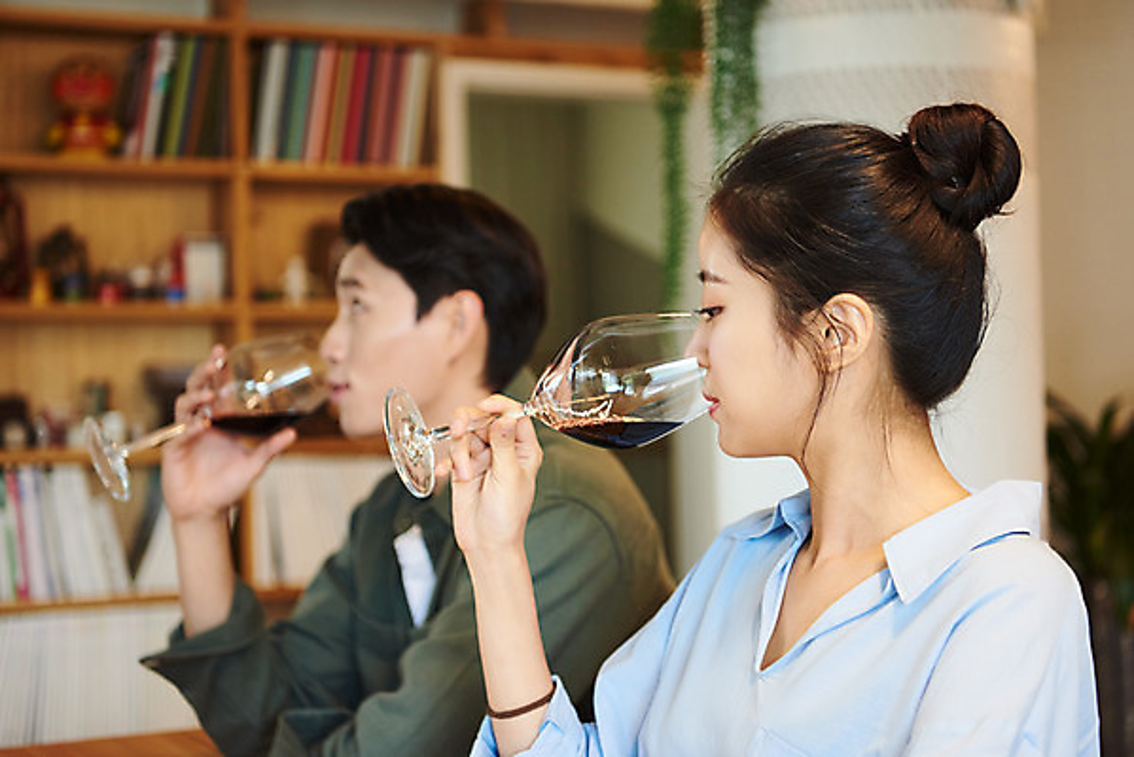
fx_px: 1954
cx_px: 567
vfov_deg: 21.9
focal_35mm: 62
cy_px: 378
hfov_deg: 32.4
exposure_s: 1/160
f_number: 2.8
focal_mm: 62
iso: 800
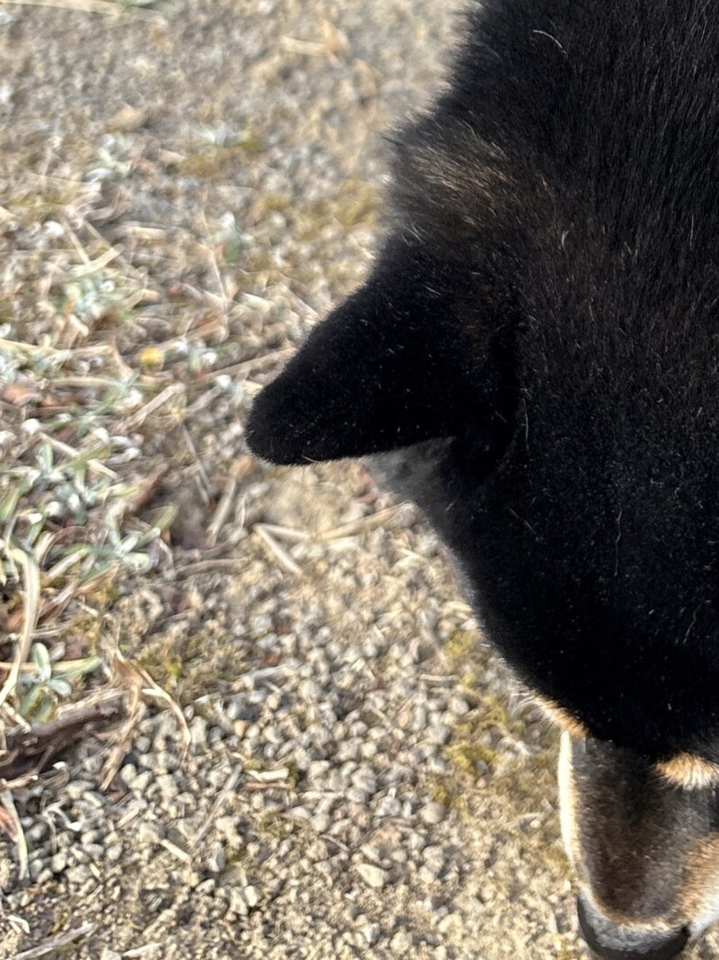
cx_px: 747
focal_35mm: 62
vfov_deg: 28.7
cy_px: -59
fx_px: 1718
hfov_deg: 22.6
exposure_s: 1/441
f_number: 1.6
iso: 64
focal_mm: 5.96
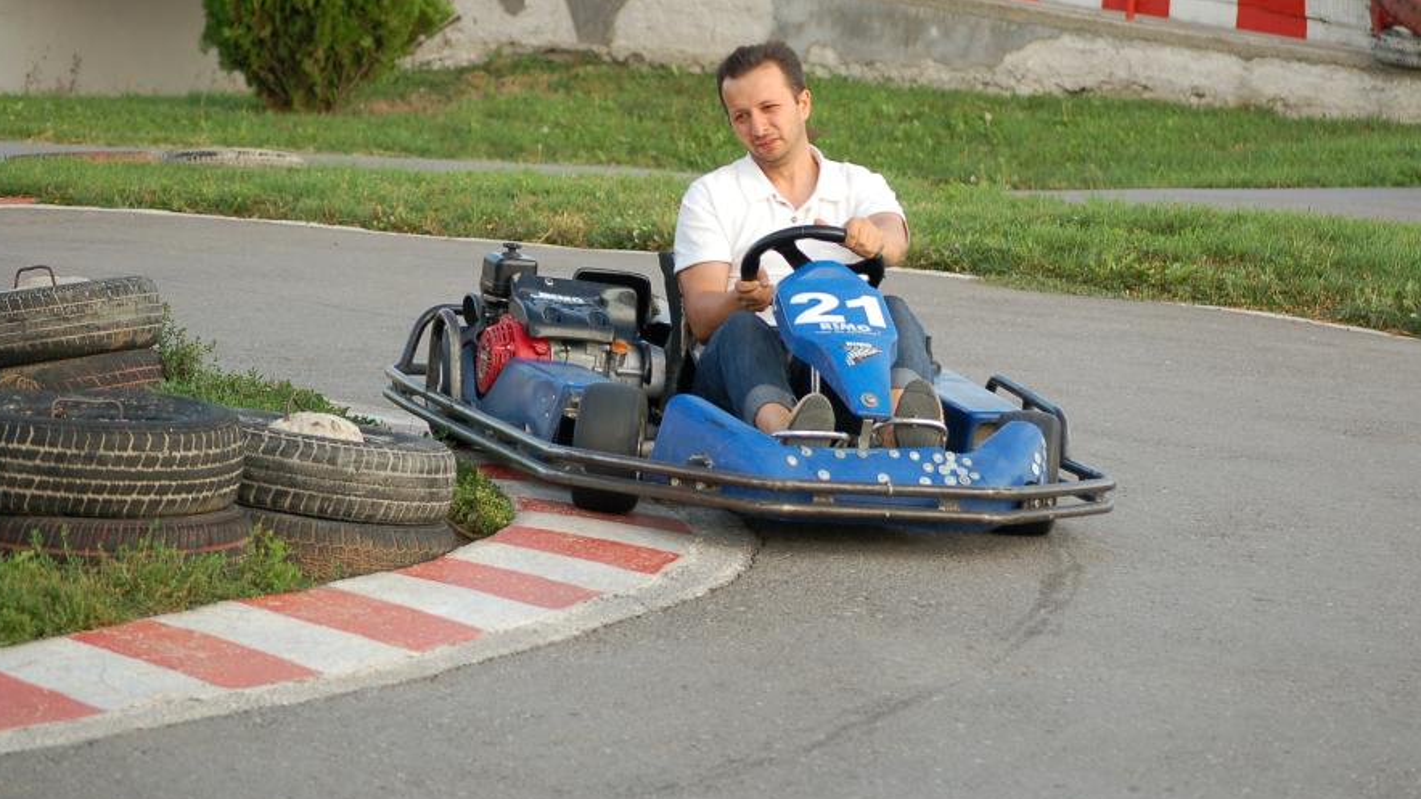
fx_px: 4935
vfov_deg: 9.2
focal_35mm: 131
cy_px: 287
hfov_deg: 16.4
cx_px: 805
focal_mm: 72
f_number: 4.2
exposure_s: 1/500
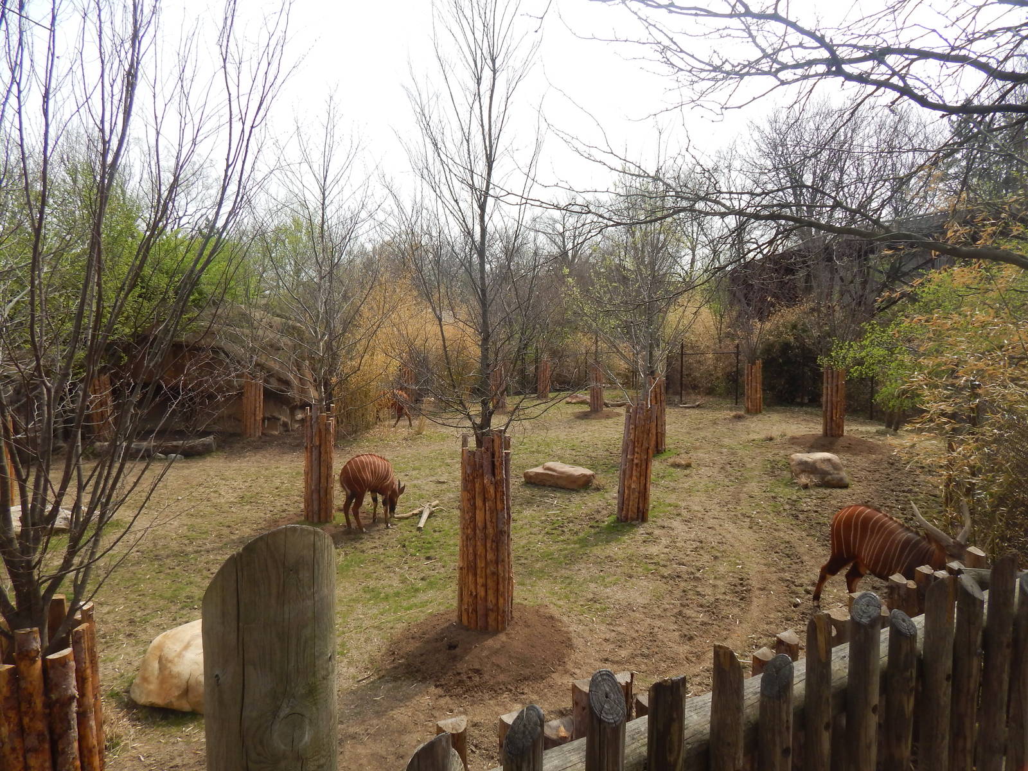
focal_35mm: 23
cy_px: 386
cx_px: 514
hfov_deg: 73.9
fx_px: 683
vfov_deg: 58.9
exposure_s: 1/1250
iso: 125
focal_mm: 4
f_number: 3
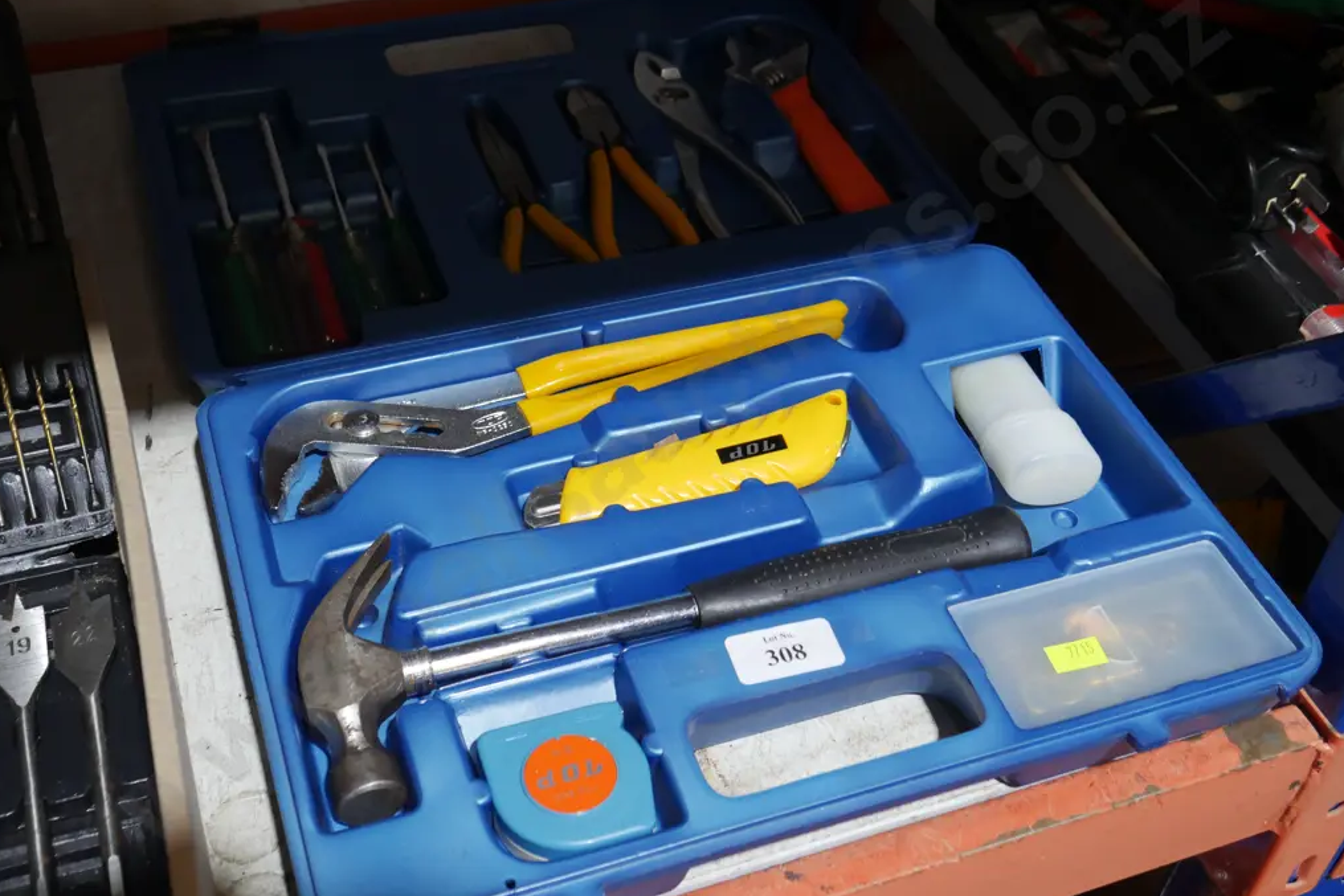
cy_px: 420
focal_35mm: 42
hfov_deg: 46.4
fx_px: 1568
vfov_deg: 31.9
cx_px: 671
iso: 640
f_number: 4.5
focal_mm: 20
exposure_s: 1/60
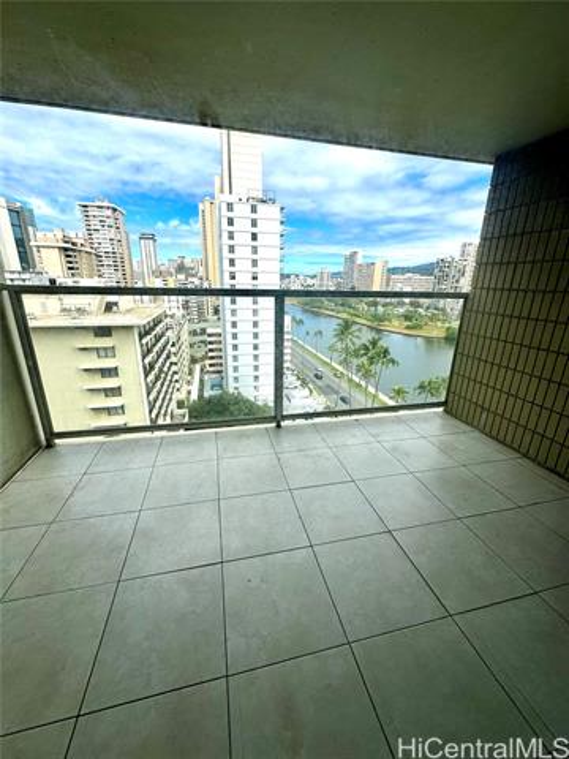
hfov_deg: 85.7
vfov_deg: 102.1
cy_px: 380
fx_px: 307
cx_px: 284
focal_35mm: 14
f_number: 2.2
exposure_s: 1/2083
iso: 50
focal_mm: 2.22
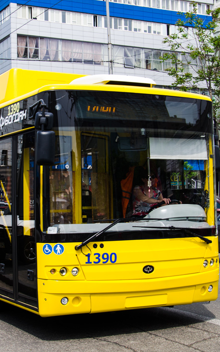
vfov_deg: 31.1
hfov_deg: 19.6
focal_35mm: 66
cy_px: 174
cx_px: 63
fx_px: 633
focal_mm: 28
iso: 100
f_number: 6.3
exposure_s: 1/320
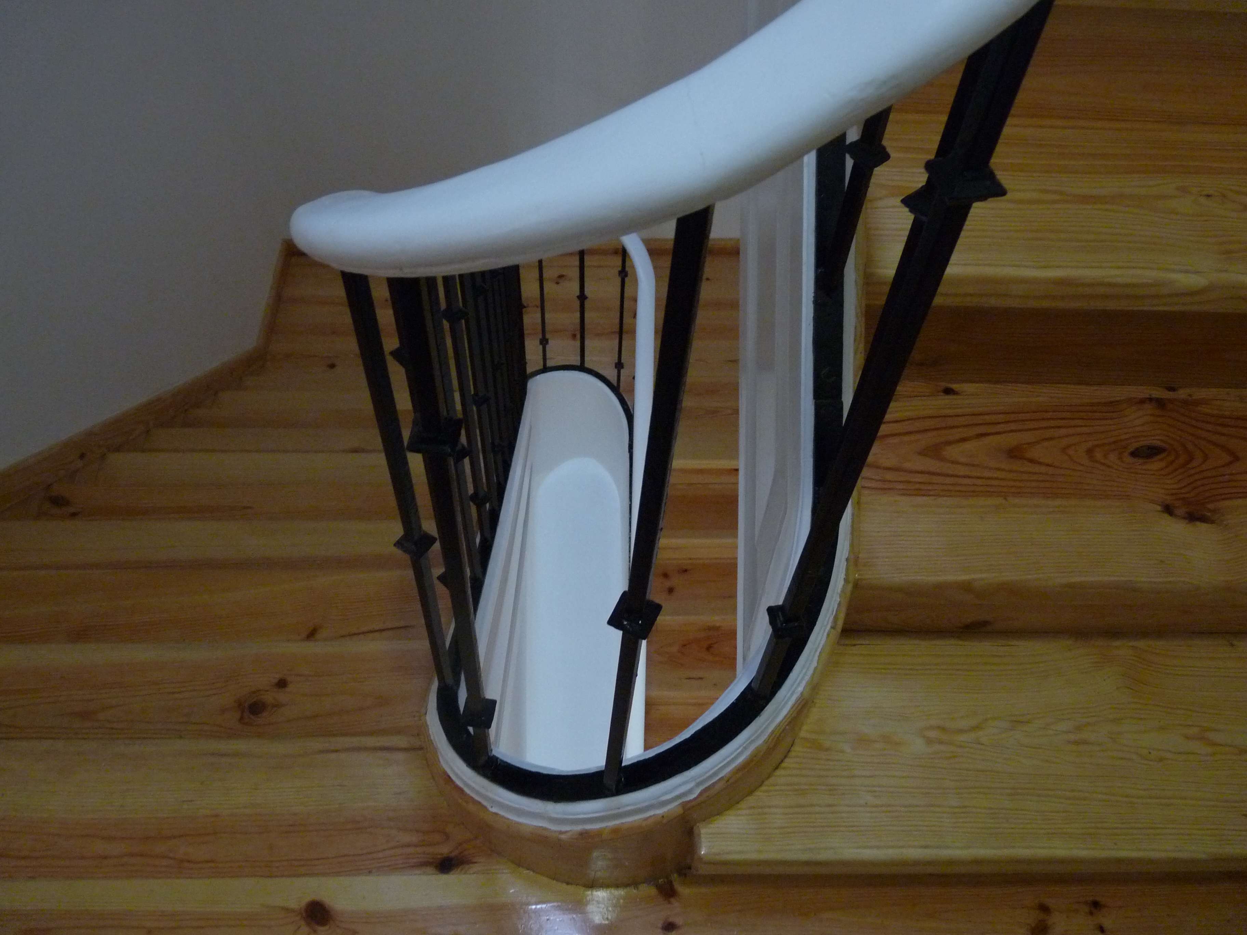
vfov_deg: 51.4
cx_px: 624
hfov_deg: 65.3
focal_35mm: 27
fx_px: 973
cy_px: 468
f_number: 2.8
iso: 400
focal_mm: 4.8
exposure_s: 1/30
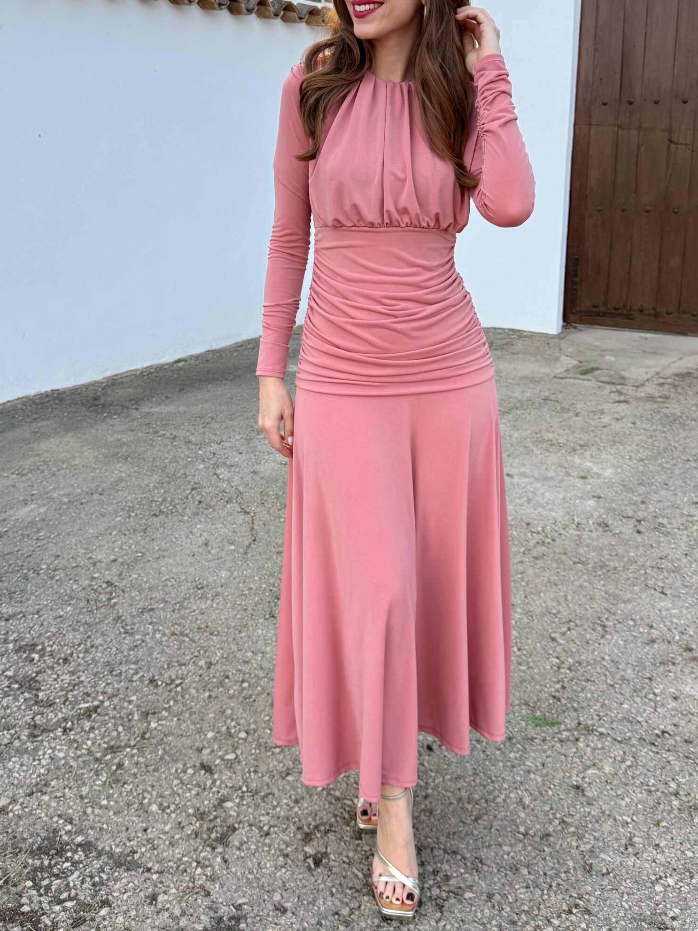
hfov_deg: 45.2
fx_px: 834
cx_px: 411
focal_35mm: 31
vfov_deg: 58.3
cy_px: 422
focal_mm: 6.76
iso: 100
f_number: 1.78
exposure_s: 1/898
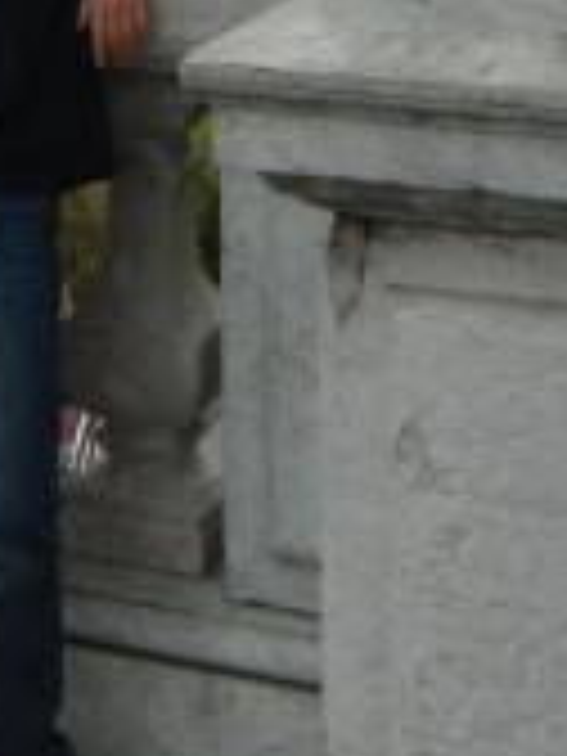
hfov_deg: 10.6
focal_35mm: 137
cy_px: -472
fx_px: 2992
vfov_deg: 13.3
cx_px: -140
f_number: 7
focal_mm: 5.4
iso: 160
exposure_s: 1/426
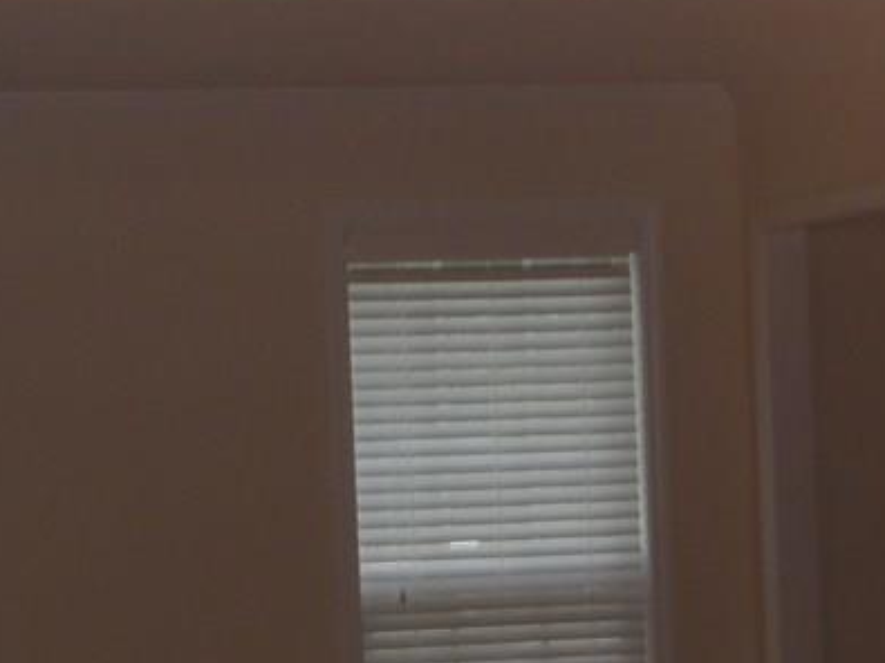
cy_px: 540
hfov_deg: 18.1
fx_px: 2786
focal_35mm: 109
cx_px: 450
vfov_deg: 13.5
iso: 125
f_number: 4.3
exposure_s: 1/40
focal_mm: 7.57
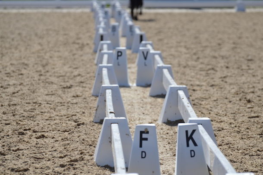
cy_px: 88
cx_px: 132
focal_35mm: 270
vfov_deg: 5.1
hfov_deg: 7.6
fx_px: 1971
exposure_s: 1/800
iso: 100
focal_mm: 180
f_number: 5
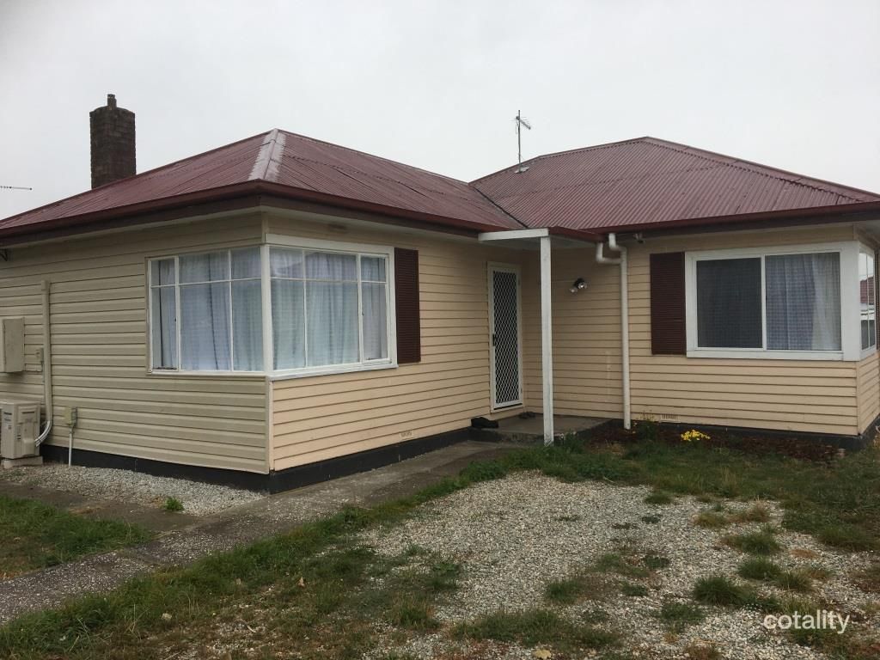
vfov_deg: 48.2
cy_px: 330
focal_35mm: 29
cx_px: 440
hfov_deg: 61.7
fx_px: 737
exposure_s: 1/553
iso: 25
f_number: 2.2
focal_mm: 4.15
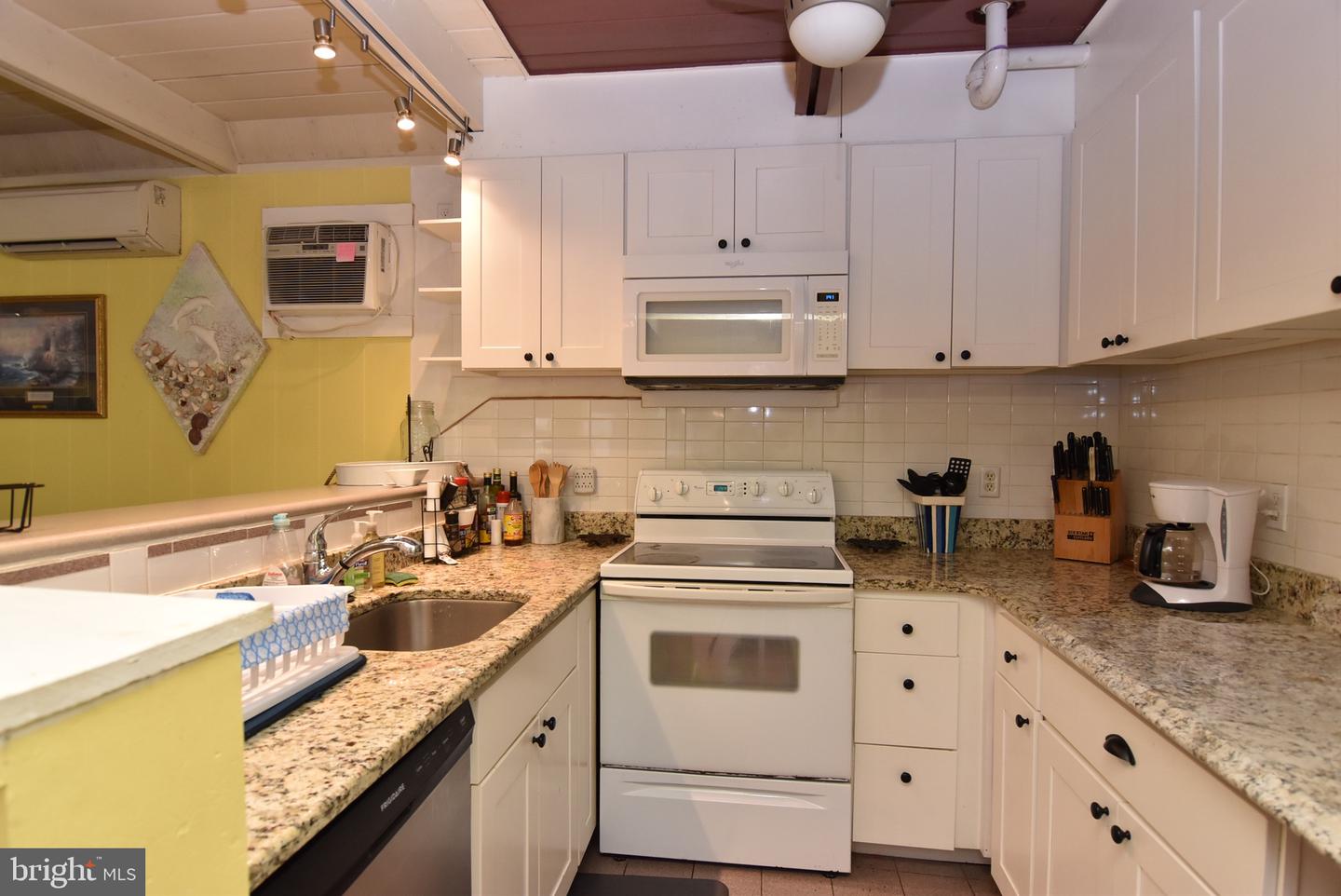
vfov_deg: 67.5
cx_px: 670
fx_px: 671
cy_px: 448
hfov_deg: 90.0
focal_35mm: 18
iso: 800
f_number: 6.3
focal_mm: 12
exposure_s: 1/50
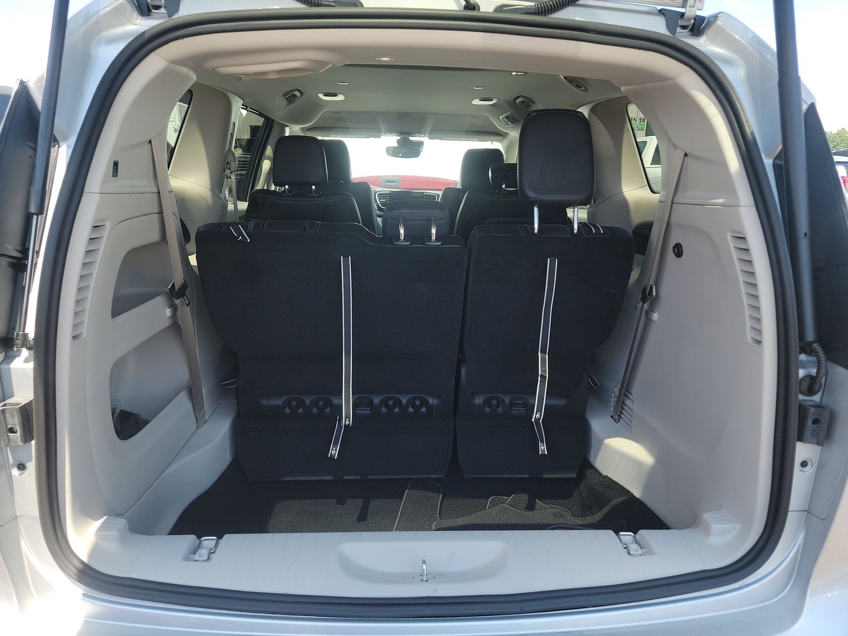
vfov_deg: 56.8
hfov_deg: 71.6
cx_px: 424
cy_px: 318
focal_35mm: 24
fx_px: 588
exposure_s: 1/156
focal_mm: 6.7
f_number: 1.8
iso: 50
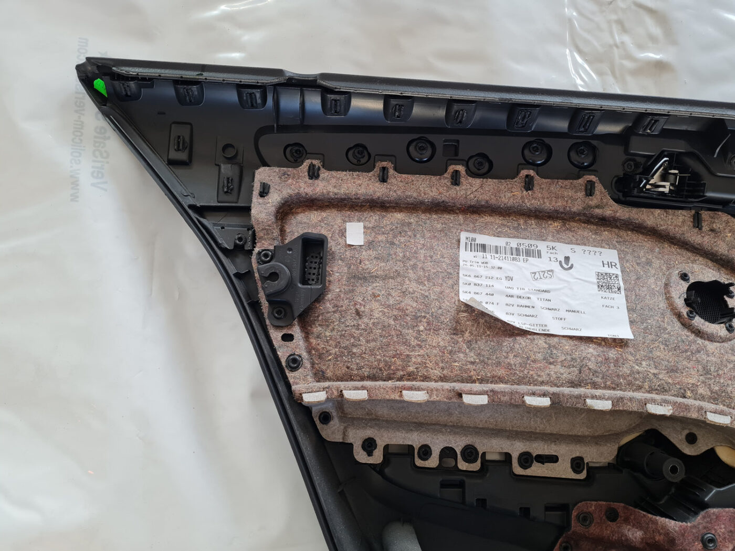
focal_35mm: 26
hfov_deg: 67.3
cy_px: 276
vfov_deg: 53.1
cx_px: 368
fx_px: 552
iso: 160
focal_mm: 5.4
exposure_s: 1/100
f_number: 1.8
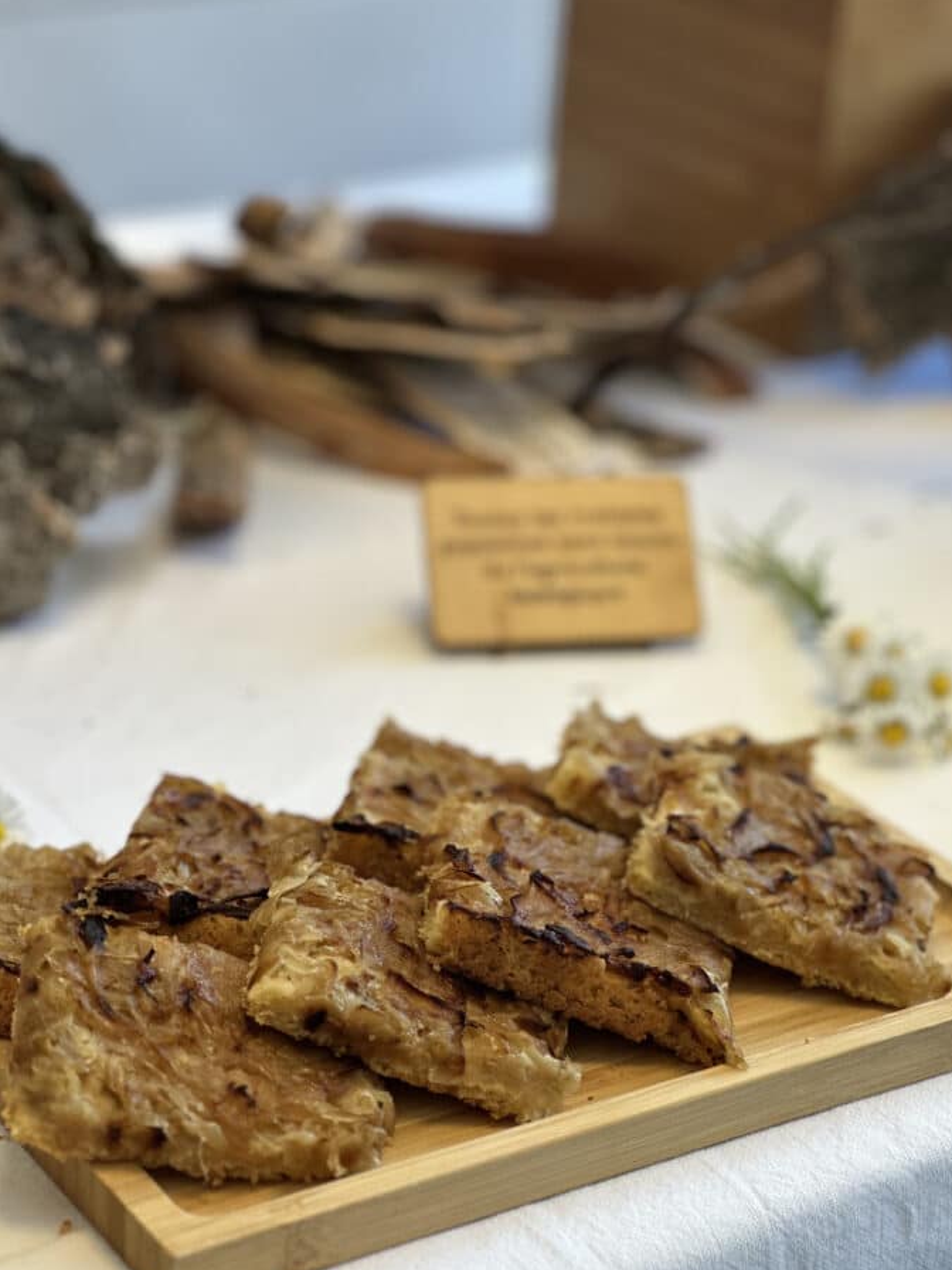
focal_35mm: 88
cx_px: 452
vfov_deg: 22.3
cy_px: 649
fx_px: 3227
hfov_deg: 16.8
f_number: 2.8
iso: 160
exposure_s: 1/100
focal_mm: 9
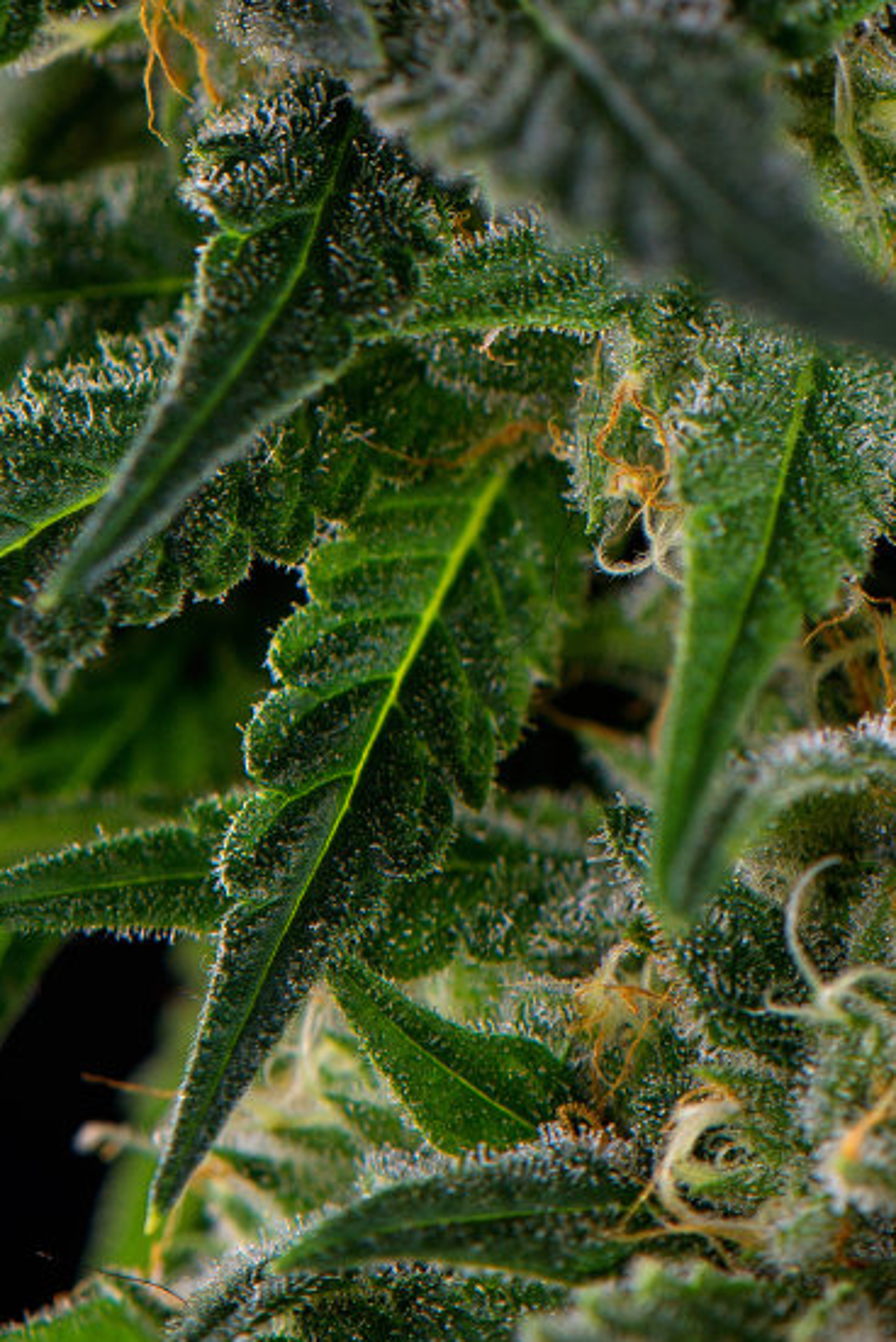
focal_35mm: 247
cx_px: 718
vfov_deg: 8.2
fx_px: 9209
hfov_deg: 5.6
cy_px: -263
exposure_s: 1/125
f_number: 6.3
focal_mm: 85
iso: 200
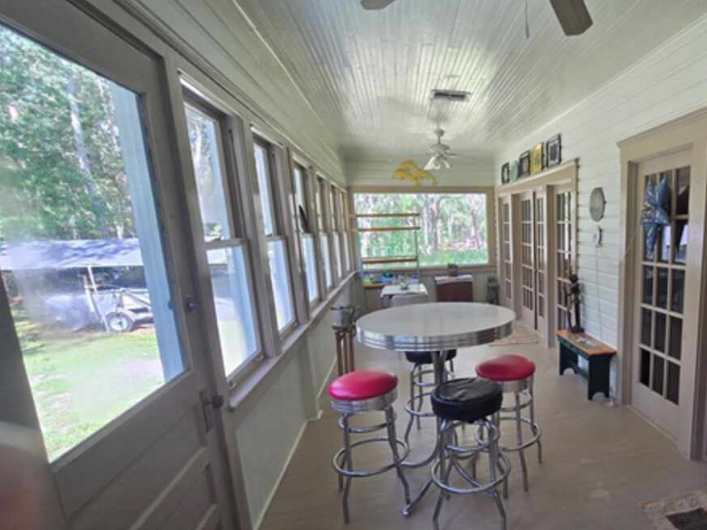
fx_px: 388
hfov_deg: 79.6
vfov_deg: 68.3
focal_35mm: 19
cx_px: 511
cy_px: 306
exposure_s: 1/60
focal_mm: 2.2
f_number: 2.2
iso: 64
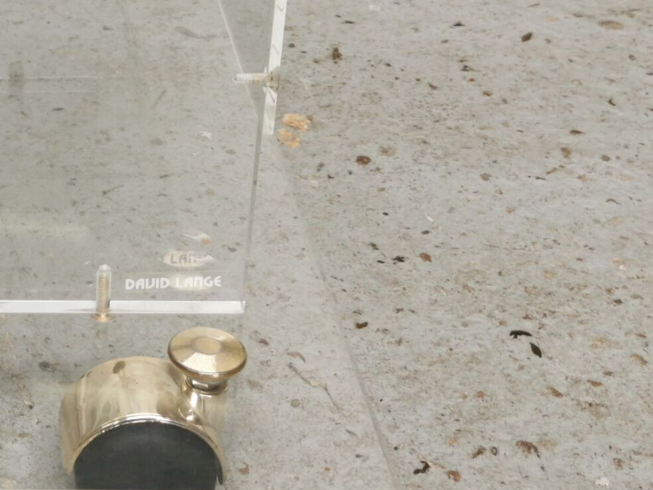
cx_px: -202
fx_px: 1887
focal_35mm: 100
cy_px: -23
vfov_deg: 14.5
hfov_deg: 18.3
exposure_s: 1/141
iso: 50
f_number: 1.8
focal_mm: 5.58
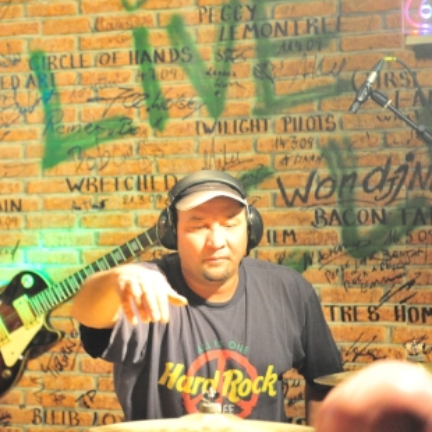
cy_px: 213
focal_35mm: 96
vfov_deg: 18.1
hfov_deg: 18.1
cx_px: 138
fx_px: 1355
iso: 6400
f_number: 3.5
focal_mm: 70
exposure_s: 1/50
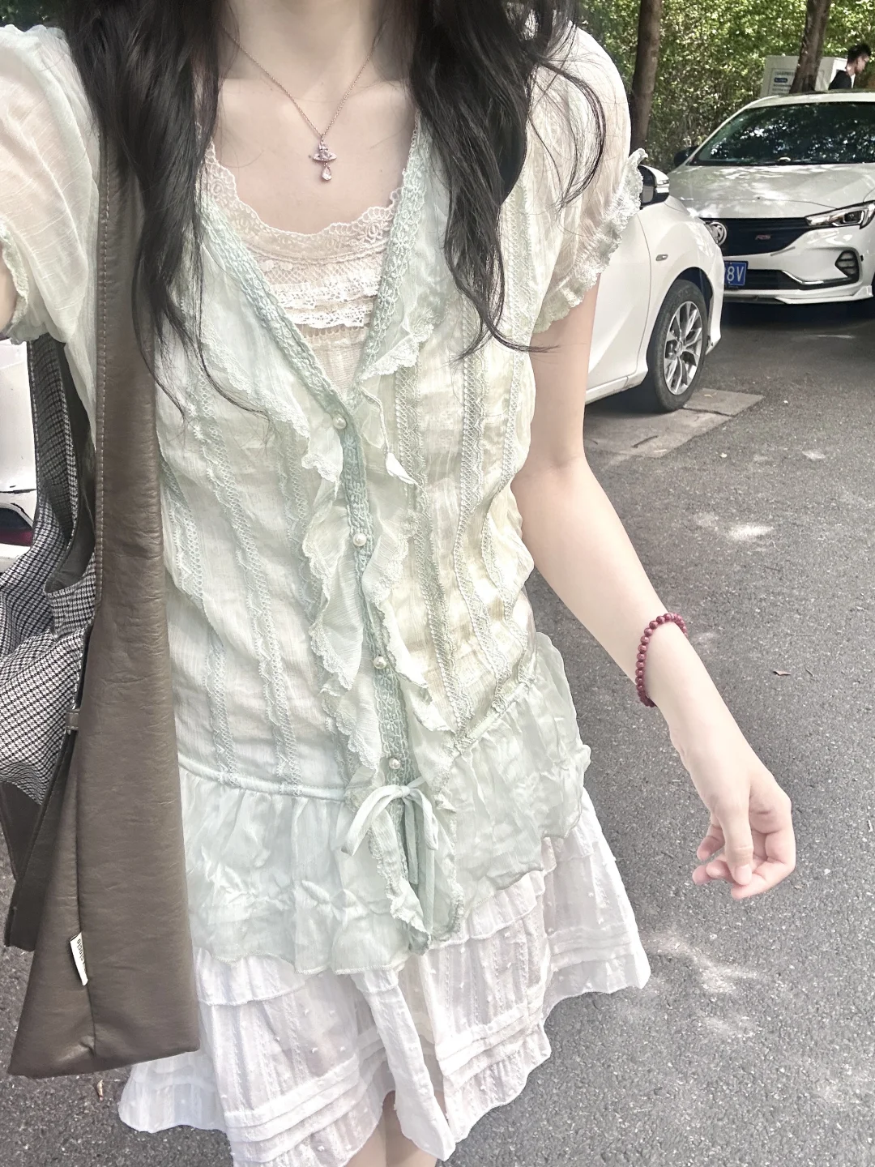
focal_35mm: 30
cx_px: 438
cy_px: 584
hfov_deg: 46.8
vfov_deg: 60.0
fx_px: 1011
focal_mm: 2.69
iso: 25
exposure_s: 1/413
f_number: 1.9
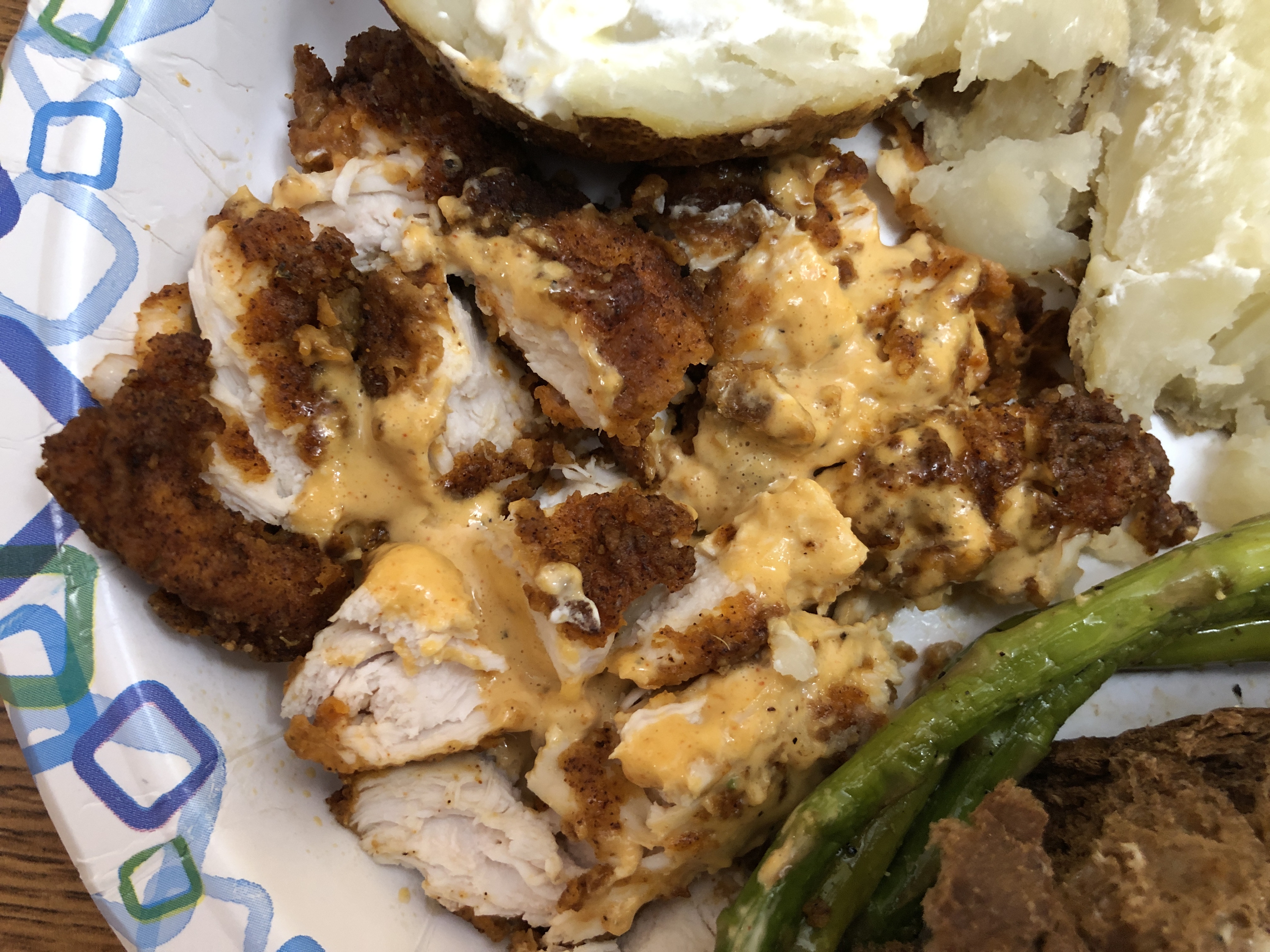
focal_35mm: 28
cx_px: 635
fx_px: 1027
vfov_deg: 49.7
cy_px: 476
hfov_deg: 63.4
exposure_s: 1/15
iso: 64
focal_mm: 4
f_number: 1.8
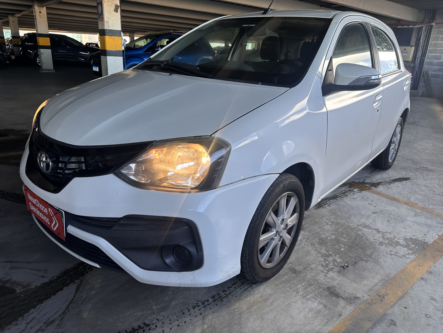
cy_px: 166
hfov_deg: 71.6
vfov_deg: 56.8
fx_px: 307
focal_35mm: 24
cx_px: 222
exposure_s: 1/174
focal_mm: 6.86
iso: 64
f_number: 1.78
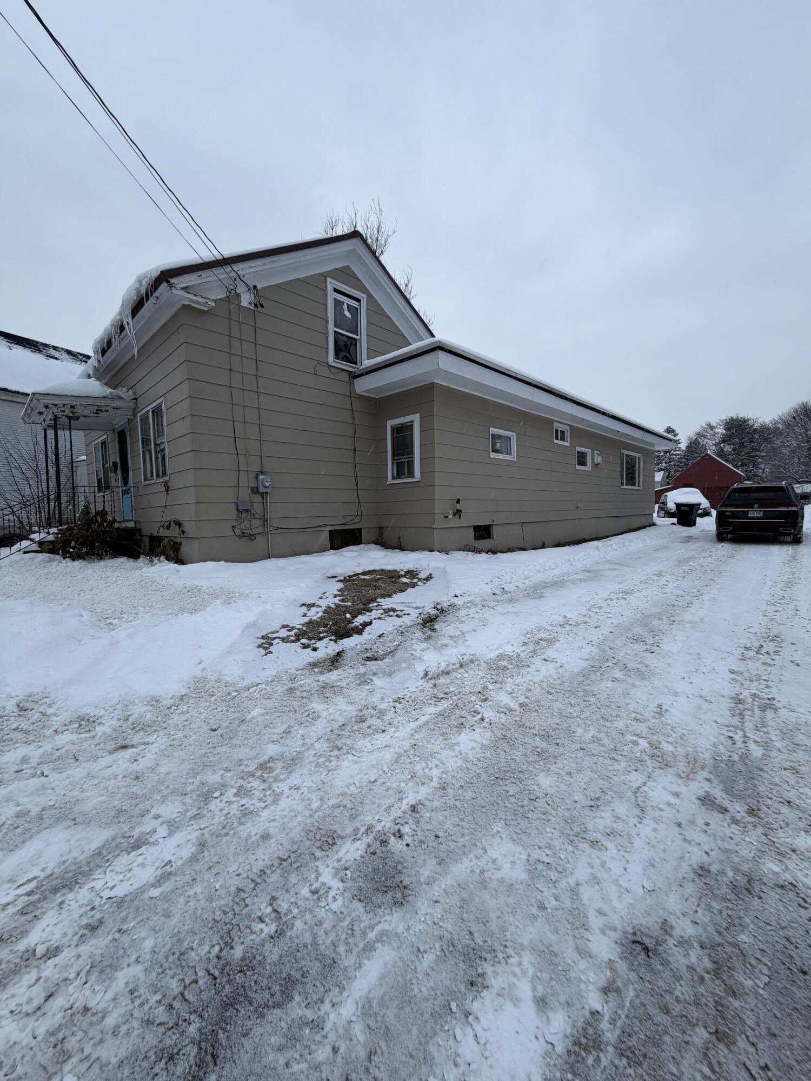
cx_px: 406
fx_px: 437
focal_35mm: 14
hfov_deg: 85.7
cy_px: 540
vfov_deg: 102.1
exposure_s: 1/151
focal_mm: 2.22
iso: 40
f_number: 2.2
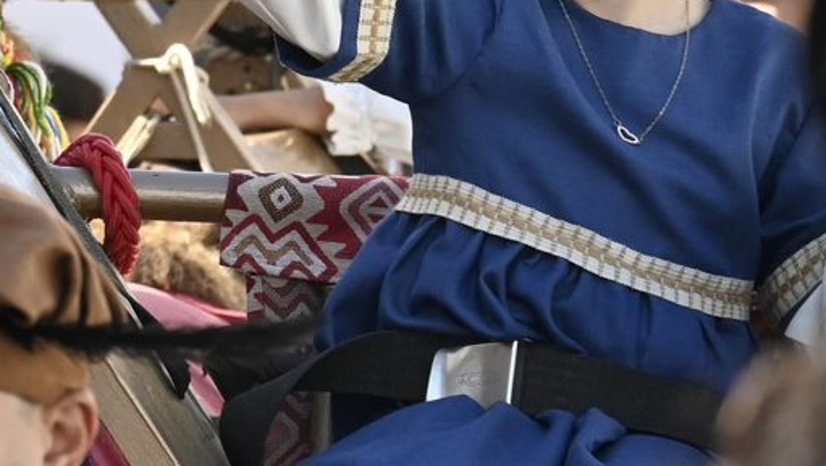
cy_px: -273
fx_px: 15616
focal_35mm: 713
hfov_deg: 3.0
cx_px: -191
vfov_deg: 1.7
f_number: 5.6
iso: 320
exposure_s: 1/500
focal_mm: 145
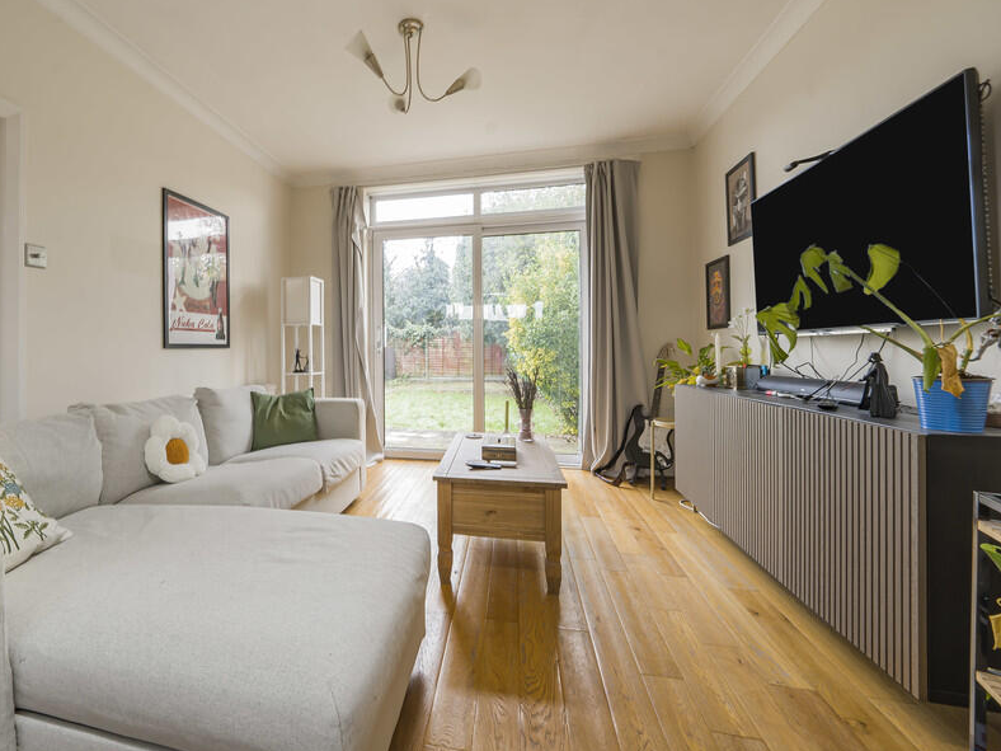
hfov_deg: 96.7
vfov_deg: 81.7
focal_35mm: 15
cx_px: 393
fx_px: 434
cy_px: 355
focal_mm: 12
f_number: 9
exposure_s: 1/4
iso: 320
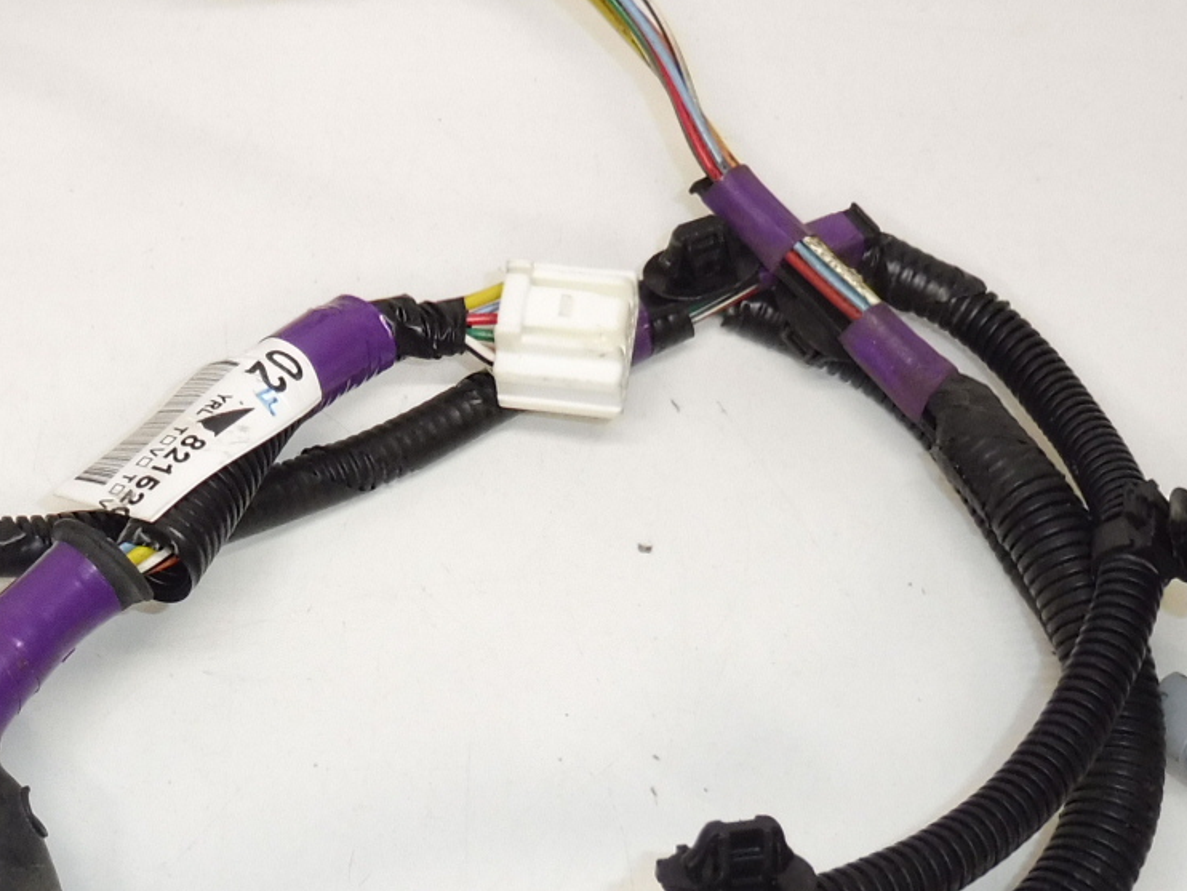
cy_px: 629
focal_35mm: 69
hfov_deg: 27.7
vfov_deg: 21.2
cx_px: 290
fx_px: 2367
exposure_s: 1/100
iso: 200
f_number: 3.5
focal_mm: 4.4
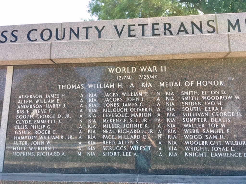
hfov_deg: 61.7
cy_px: 92
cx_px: 123
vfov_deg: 48.2
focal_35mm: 29
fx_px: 206
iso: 25
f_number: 2.2
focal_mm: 4.15
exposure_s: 1/242
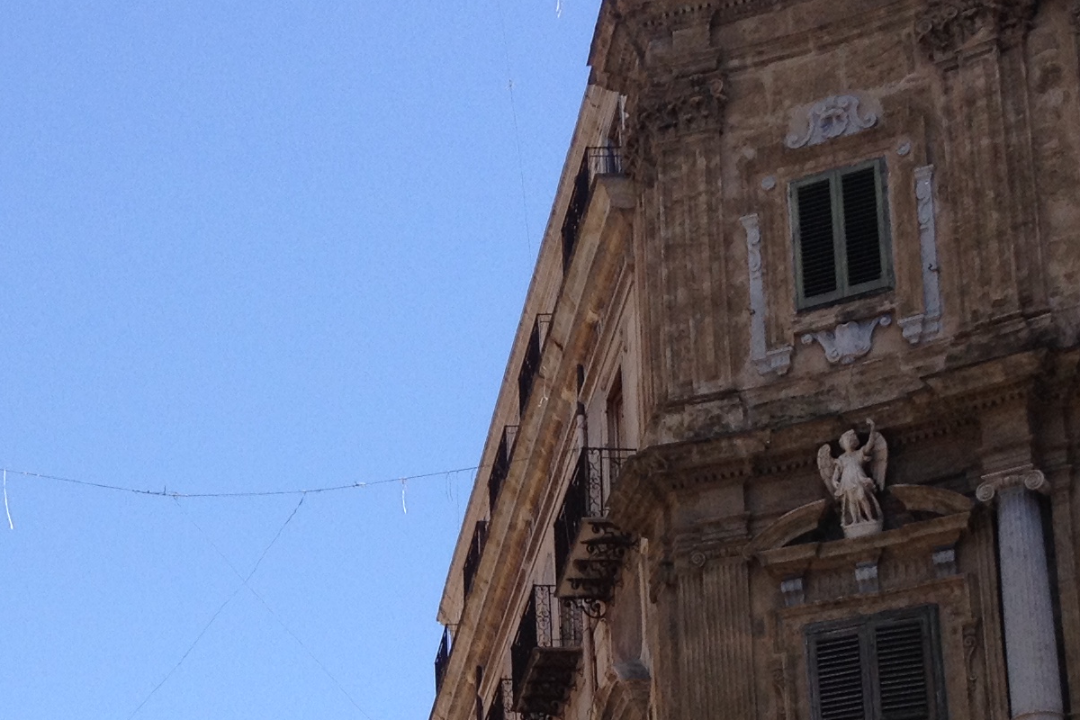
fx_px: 2970
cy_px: 853
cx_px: 302
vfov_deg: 13.5
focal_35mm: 99
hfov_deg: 20.5
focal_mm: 4.28
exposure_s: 1/1062
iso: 50
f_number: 2.4
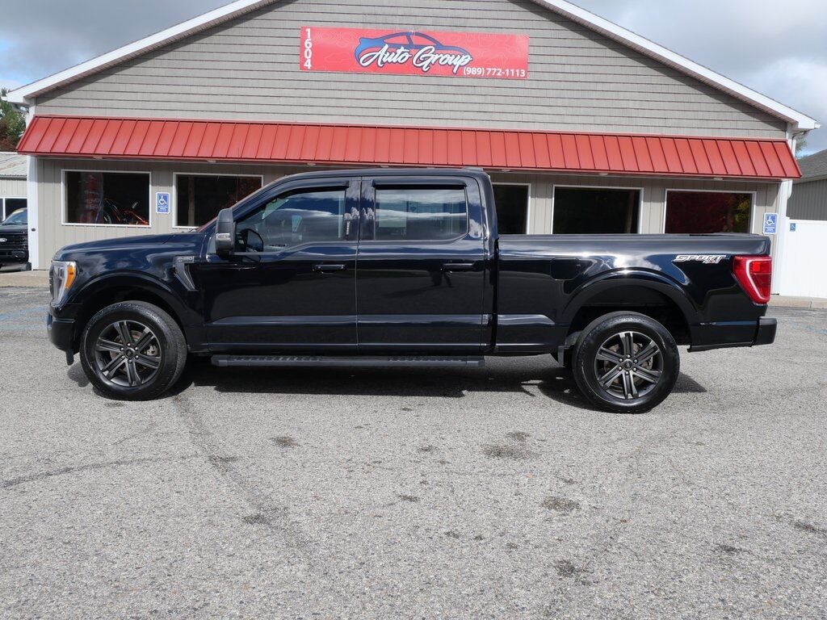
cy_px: 310
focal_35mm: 32
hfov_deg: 56.8
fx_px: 765
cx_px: 414
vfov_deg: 44.2
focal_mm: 16
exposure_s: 1/400
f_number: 7.1
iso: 200
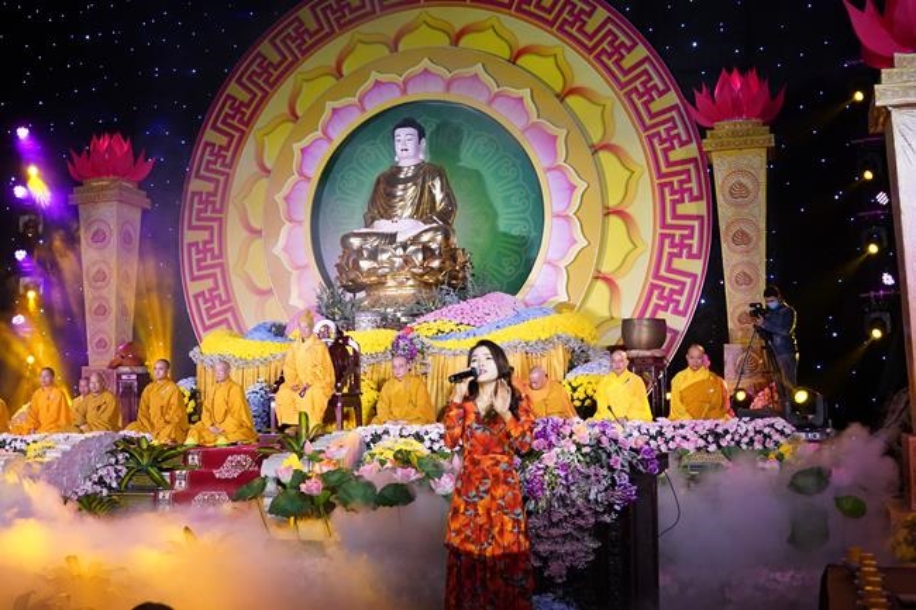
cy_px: 305
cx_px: 458
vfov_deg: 31.9
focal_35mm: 42
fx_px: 1068
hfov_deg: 46.4
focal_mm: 28
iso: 2500
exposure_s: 1/500
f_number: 2.8
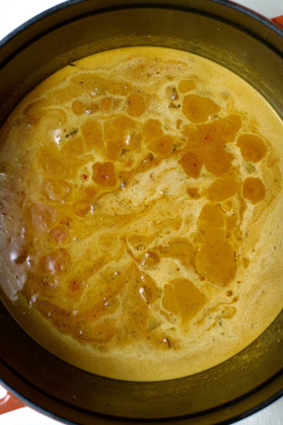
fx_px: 613
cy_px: 212
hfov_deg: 26.0
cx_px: 142
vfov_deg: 38.2
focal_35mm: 52
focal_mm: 35
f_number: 4
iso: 400
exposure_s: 1/400
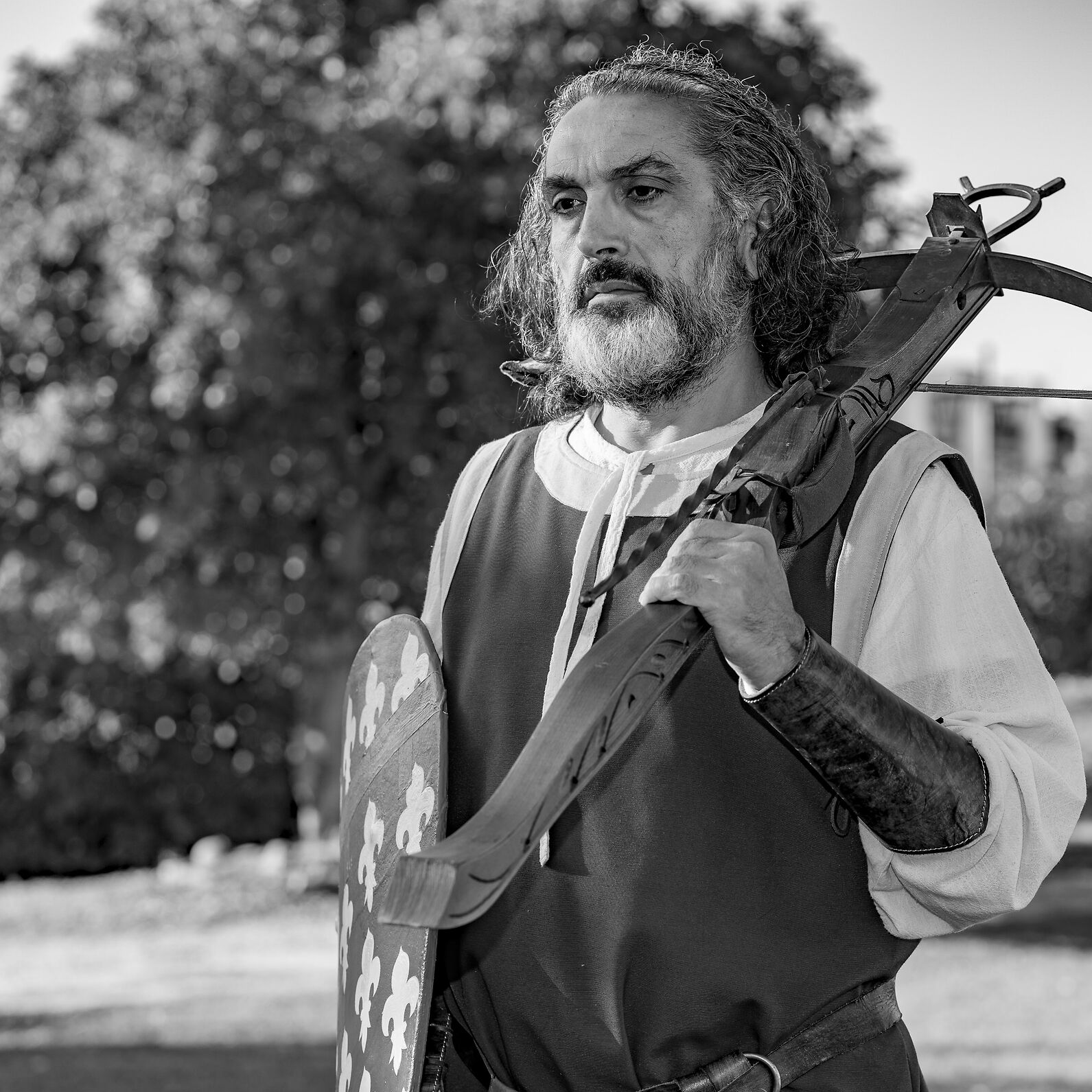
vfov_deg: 16.0
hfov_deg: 15.9
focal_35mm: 109
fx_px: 3890
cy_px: 544
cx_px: 719
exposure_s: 1/250
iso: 100
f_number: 4.5
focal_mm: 85
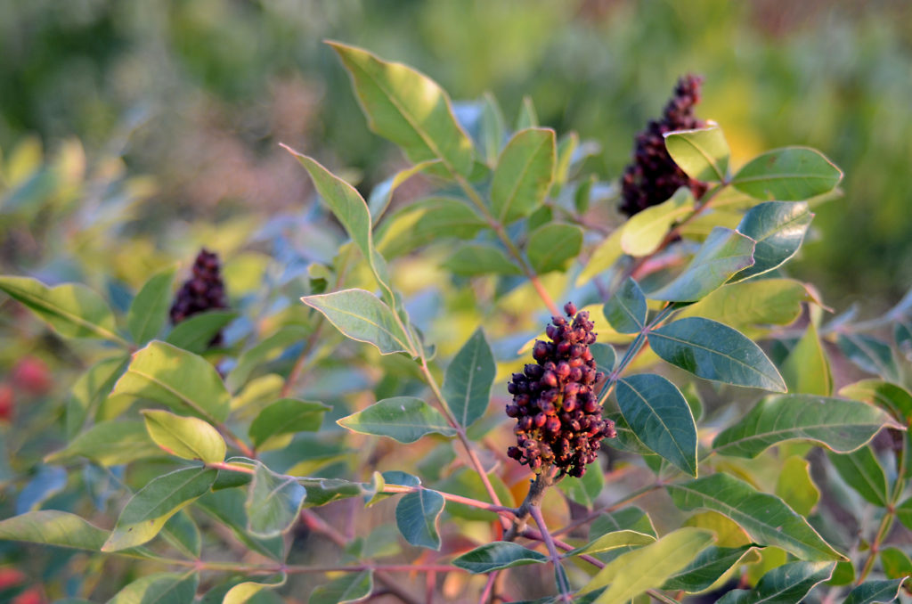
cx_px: 456
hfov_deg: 29.9
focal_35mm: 68
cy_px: 302
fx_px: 1706
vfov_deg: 20.1
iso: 640
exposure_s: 1/250
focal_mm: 45
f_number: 3.5
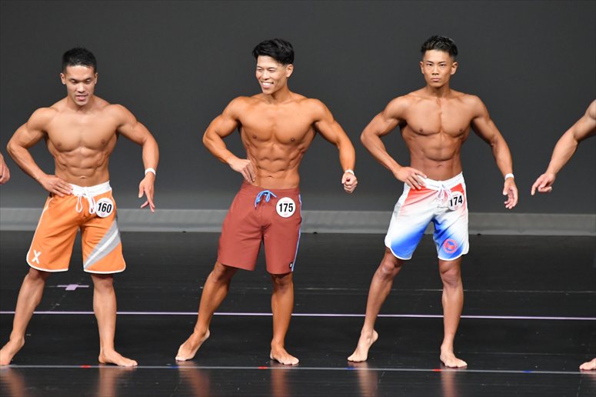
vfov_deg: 4.0
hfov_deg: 6.0
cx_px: 298
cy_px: 198
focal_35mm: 345
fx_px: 5709
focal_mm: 230
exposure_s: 1/400
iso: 4000
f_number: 5.6
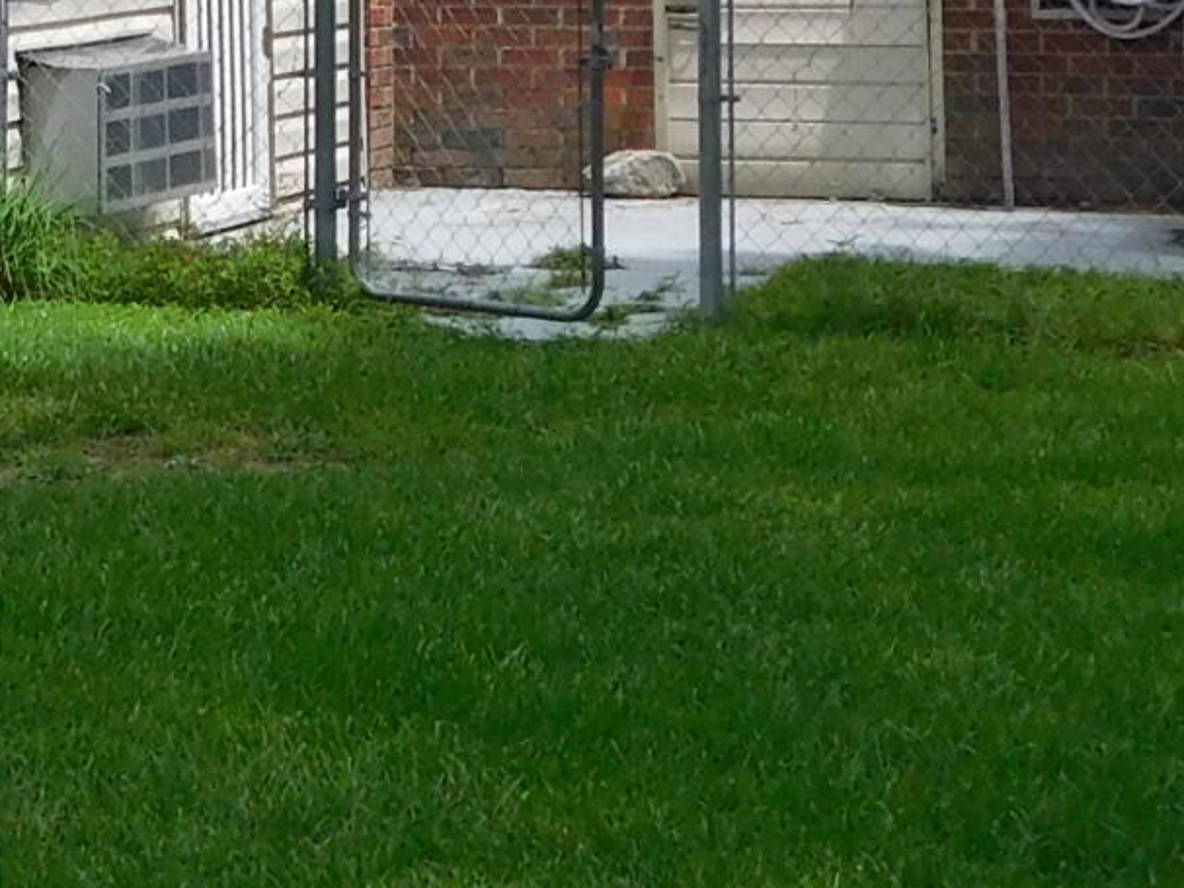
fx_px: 6087
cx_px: 10
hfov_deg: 11.0
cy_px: -685
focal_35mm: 178
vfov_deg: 8.1
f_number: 3.5
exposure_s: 1/800
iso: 125
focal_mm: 6.3
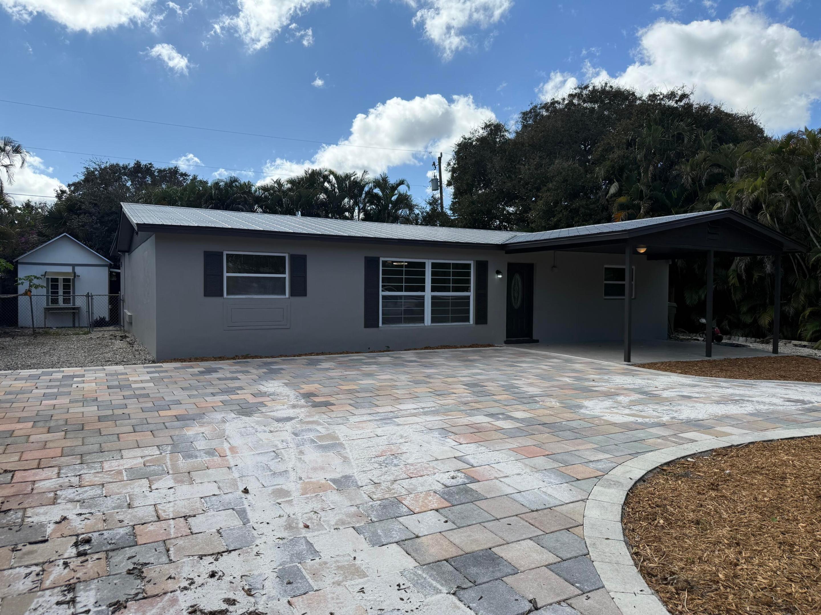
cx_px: 410
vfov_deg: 56.8
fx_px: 569
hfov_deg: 71.6
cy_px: 308
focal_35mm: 24
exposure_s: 1/5714
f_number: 1.78
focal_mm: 6.76
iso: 100
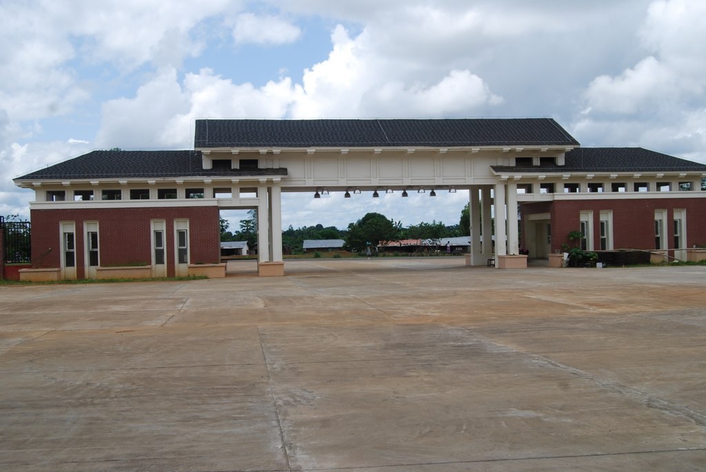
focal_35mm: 39
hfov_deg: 49.5
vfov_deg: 34.3
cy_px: 236
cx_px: 353
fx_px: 766
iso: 100
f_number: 8
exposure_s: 1/250
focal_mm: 26
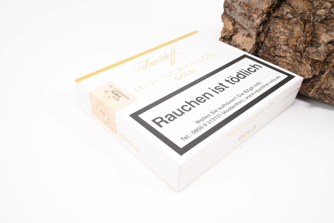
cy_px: 112
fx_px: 299
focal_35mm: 32
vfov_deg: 40.8
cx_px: 167
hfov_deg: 58.3
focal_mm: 21.5
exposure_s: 1/15
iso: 640
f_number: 22
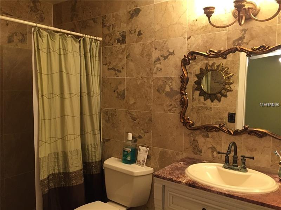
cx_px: 140
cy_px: 105
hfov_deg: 61.7
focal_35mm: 29
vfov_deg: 48.2
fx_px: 235
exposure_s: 1/30
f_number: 2.2
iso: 160
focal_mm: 4.15
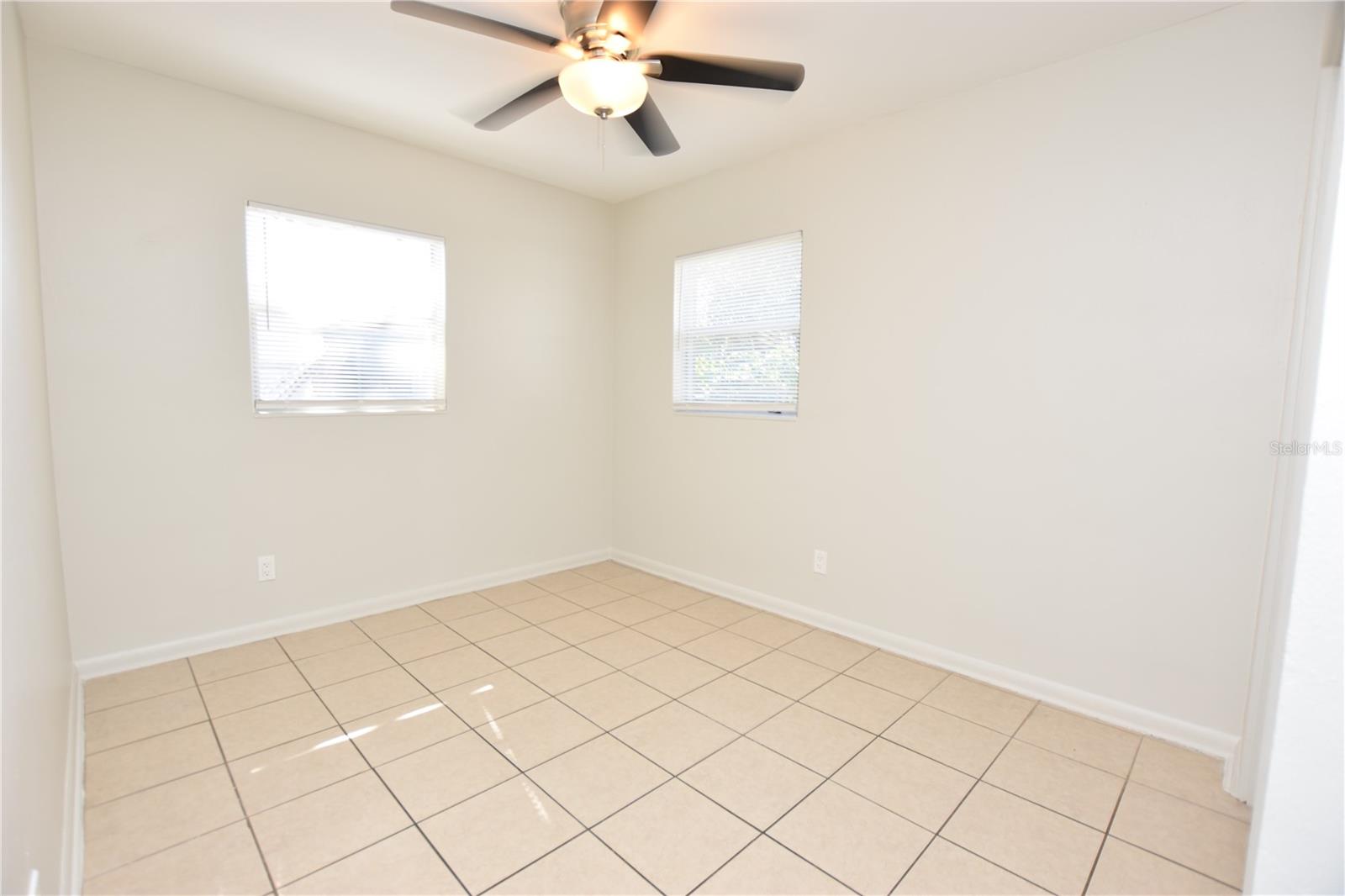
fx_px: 560
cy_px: 448
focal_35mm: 15
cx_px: 672
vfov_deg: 77.3
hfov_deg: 100.4
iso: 200
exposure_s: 1/60
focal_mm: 10
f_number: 4
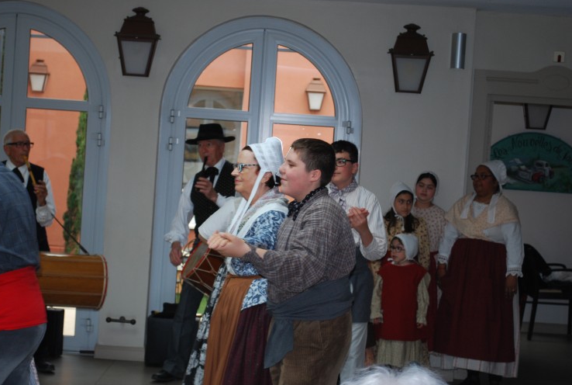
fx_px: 1242
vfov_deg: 17.6
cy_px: 190
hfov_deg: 25.9
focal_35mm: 78
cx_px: 274
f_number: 5.6
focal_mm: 48
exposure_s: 1/60
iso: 360
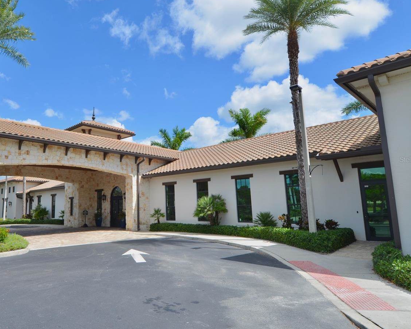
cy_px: 159
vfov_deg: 58.8
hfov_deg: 68.5
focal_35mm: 24
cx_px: 140
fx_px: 292
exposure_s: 1/320
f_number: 9
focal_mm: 12
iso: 100
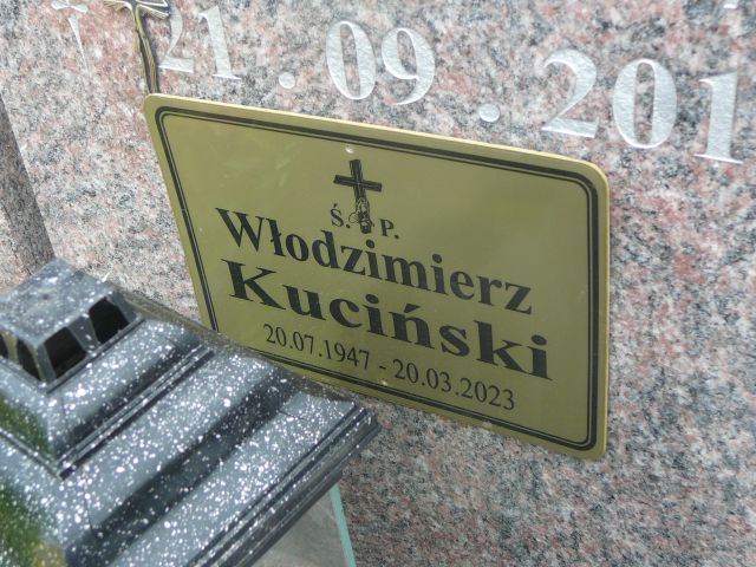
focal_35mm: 47
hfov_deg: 40.4
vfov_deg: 30.9
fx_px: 1026
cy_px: 284
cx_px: 378
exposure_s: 1/200
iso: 80
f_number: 3.3
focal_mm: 7
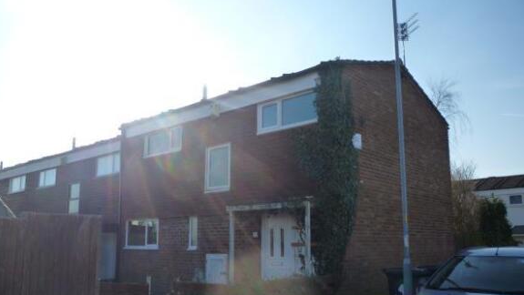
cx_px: 261
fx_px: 445
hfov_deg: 61.0
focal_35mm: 32
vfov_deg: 36.5
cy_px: 182
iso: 125
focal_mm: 5.2
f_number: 4
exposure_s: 1/640
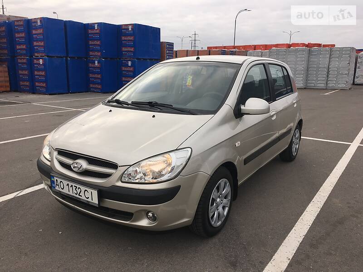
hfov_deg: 61.7
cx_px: 182
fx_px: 304
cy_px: 136
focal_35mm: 29
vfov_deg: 48.2
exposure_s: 1/458
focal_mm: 4.2
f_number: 2.2
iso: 25
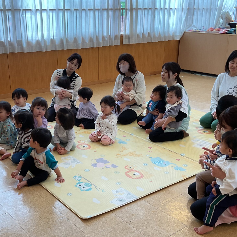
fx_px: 349
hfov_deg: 37.4
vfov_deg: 37.5
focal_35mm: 45
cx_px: 98
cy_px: 135
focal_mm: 3
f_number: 1.8
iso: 40
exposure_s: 1/120
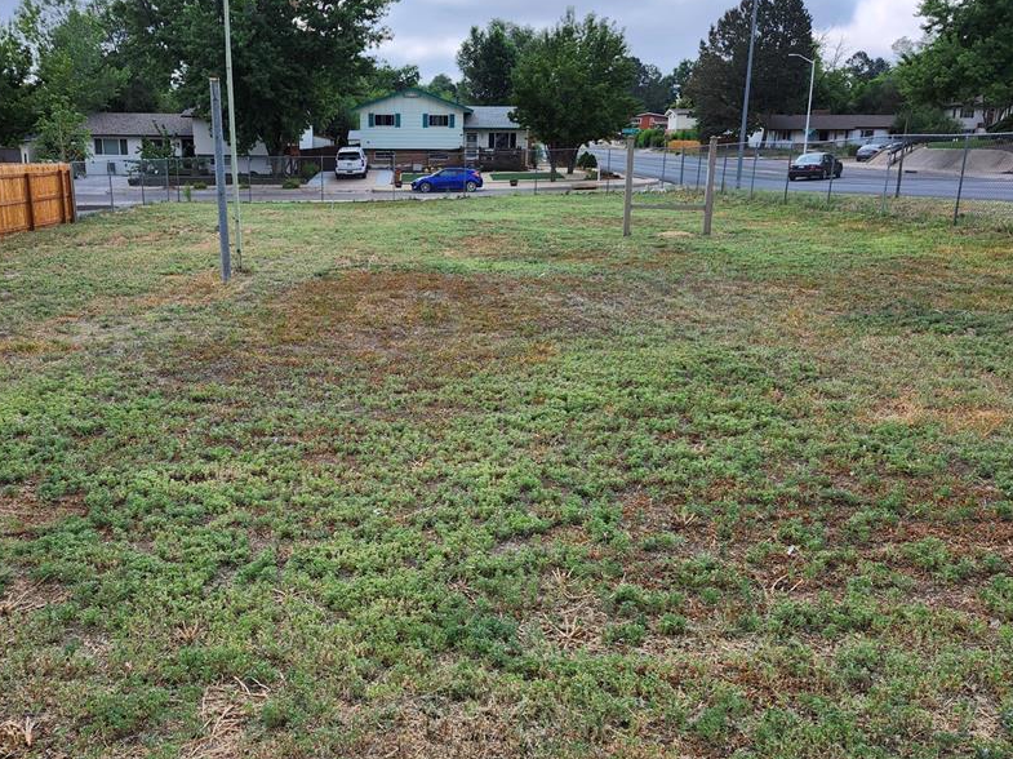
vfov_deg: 46.8
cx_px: 437
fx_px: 878
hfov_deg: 59.8
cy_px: 376
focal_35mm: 30
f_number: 1.8
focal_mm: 5.54
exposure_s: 1/1070
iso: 25
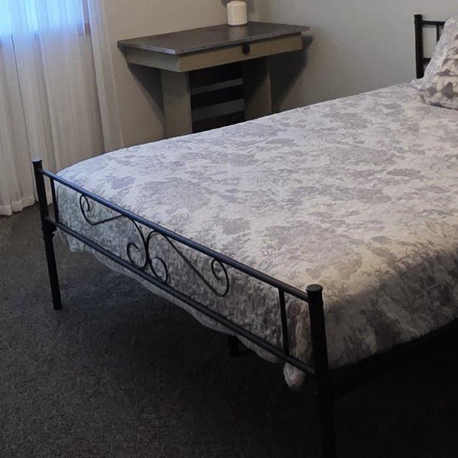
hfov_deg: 32.2
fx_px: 793
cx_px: 214
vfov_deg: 31.7
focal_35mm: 53
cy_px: 122
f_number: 1.9
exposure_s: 1/60
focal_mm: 2.2
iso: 500
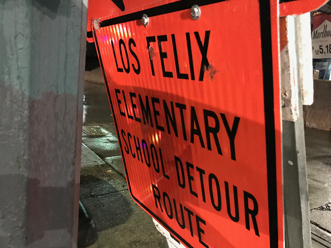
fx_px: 268
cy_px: 124
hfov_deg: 63.4
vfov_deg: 49.7
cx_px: 166
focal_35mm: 28
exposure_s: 1/4
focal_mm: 3.99
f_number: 1.8
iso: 160
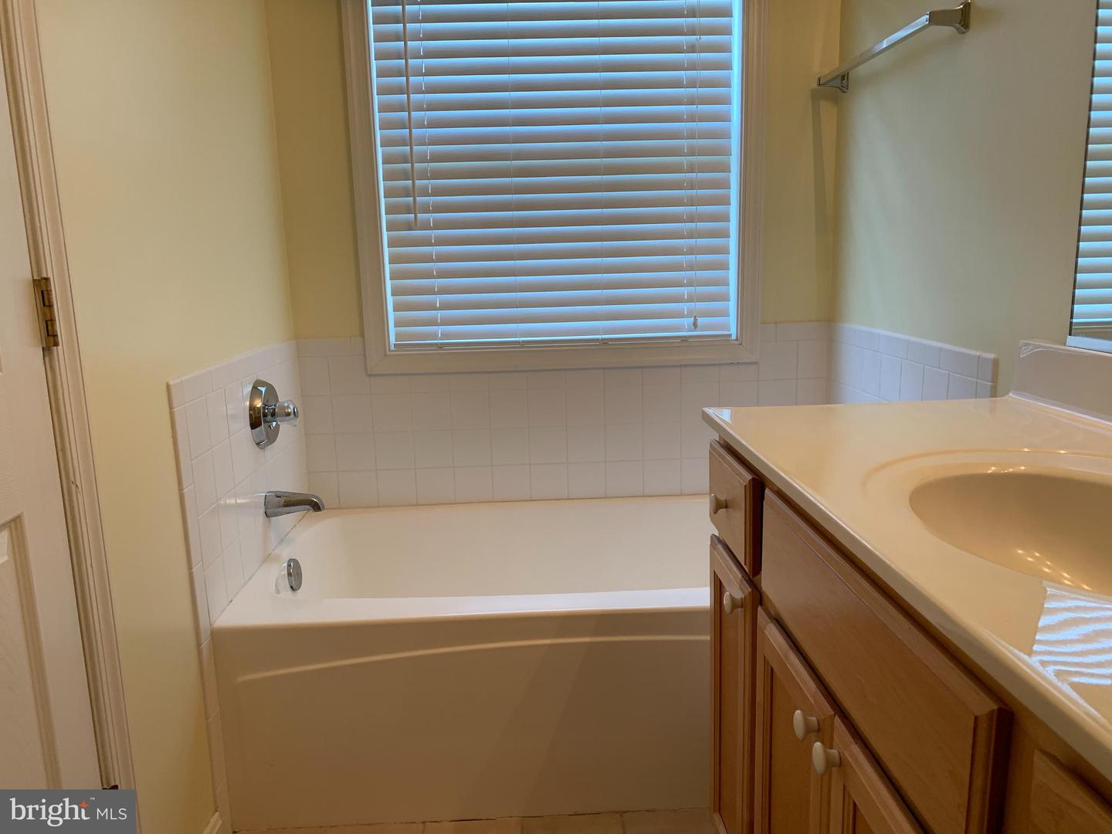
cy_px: 417
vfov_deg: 53.1
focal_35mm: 26
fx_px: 835
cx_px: 556
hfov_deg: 67.3
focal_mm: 4.25
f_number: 1.8
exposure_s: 1/120
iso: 64
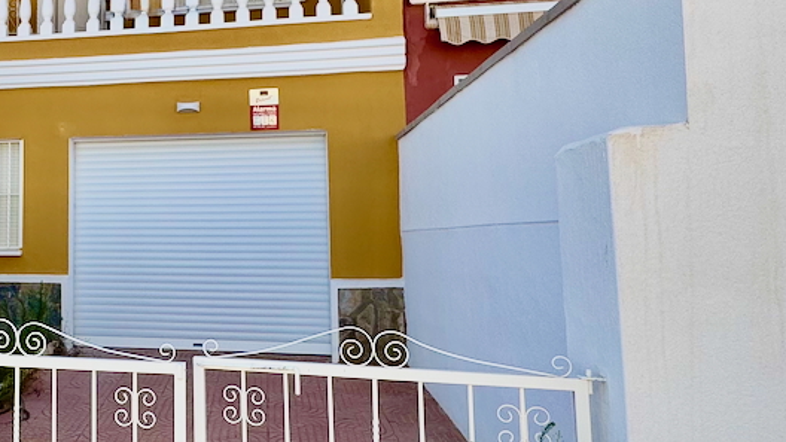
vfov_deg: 31.9
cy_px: 170
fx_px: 771
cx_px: 70
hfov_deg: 48.1
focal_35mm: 37
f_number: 2.2
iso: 50
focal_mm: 2.22
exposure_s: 1/1110
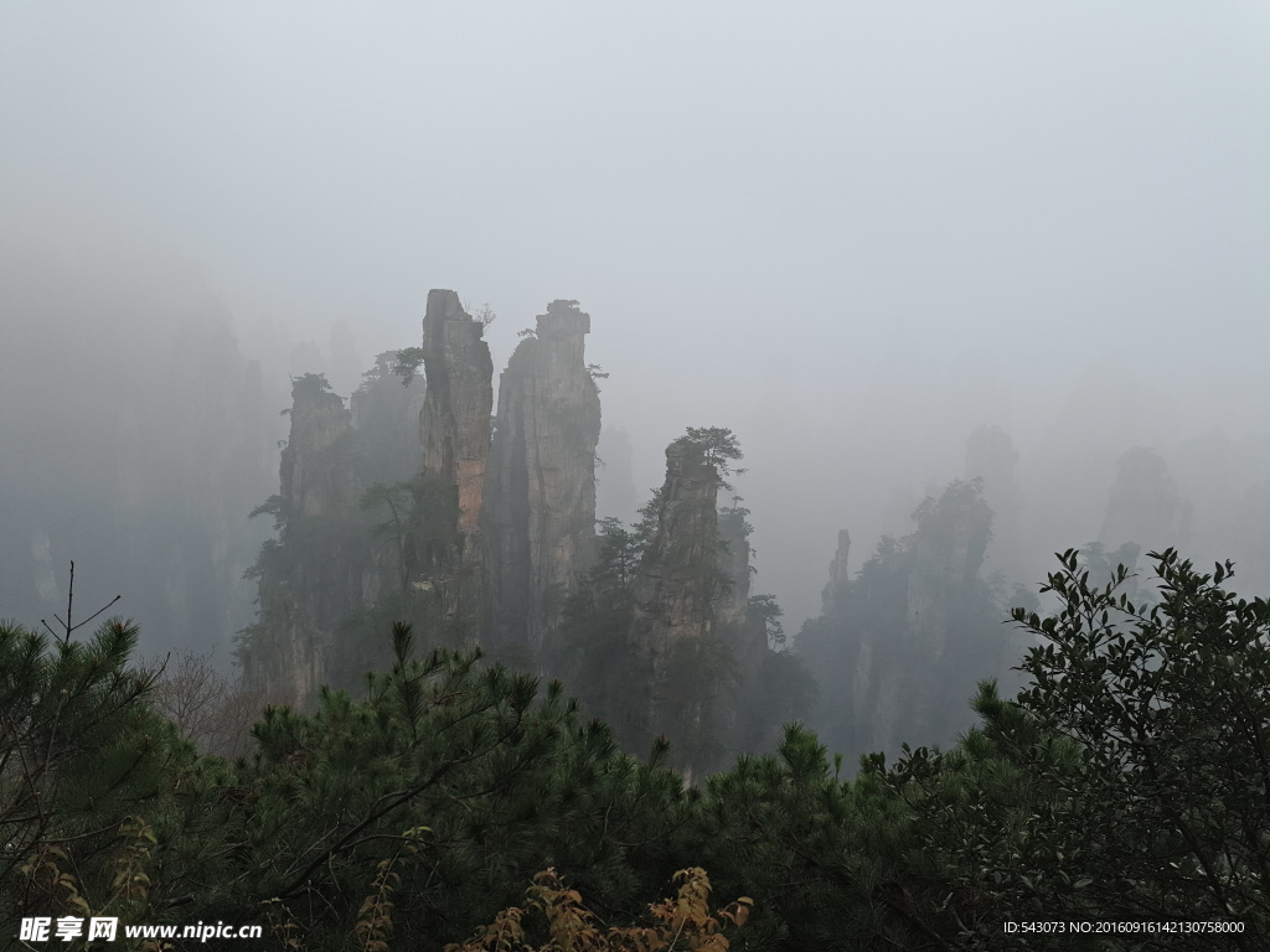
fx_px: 1137
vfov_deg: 45.4
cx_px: 635
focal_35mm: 31
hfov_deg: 58.4
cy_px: 476
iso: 40
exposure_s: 1/163
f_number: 2.2
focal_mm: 4.73
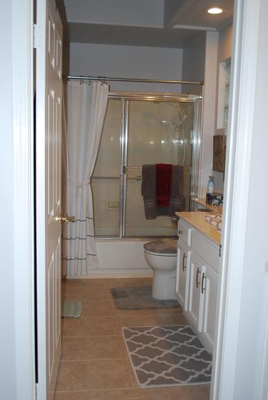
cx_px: 134
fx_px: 401
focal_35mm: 36
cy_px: 200
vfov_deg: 53.1
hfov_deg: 36.9
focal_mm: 24
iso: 200
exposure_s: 1/60
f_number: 4.2
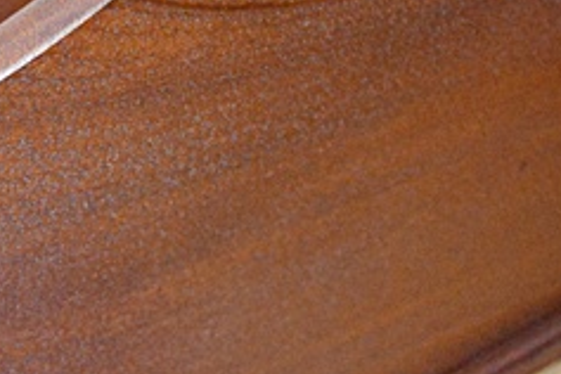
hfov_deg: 14.5
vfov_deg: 9.8
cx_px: -24
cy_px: 70
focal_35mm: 139
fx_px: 2166
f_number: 3.5
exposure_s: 1/40
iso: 3200
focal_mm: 22
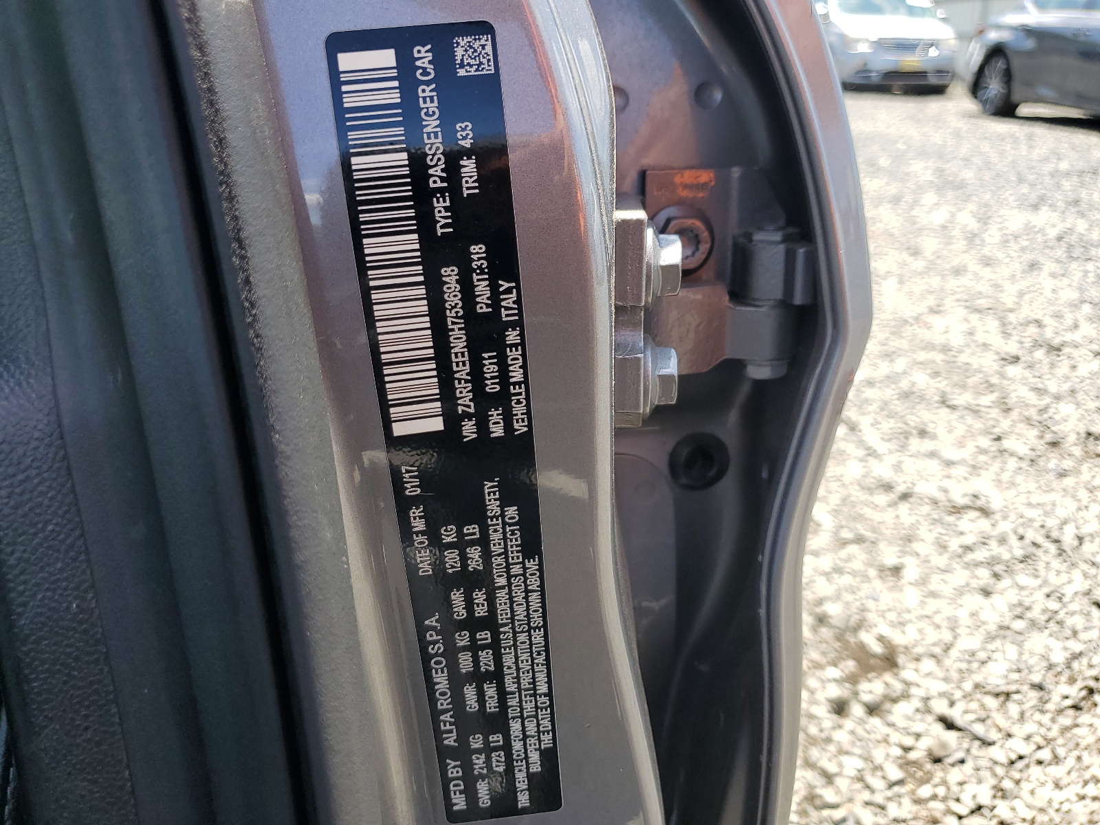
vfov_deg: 53.1
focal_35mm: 26
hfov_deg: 67.3
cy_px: 412
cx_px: 550
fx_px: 826
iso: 50
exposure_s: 1/769
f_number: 1.5
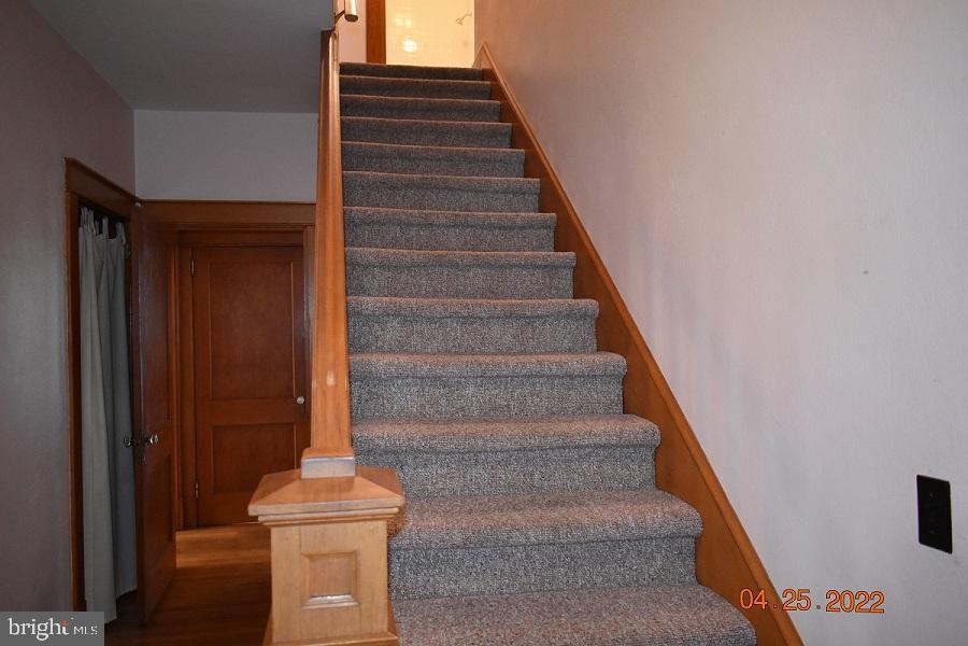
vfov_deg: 47.9
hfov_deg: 67.4
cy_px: 323
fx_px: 726
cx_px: 484
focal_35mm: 27
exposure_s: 1/60
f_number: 3.5
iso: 2200
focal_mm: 18
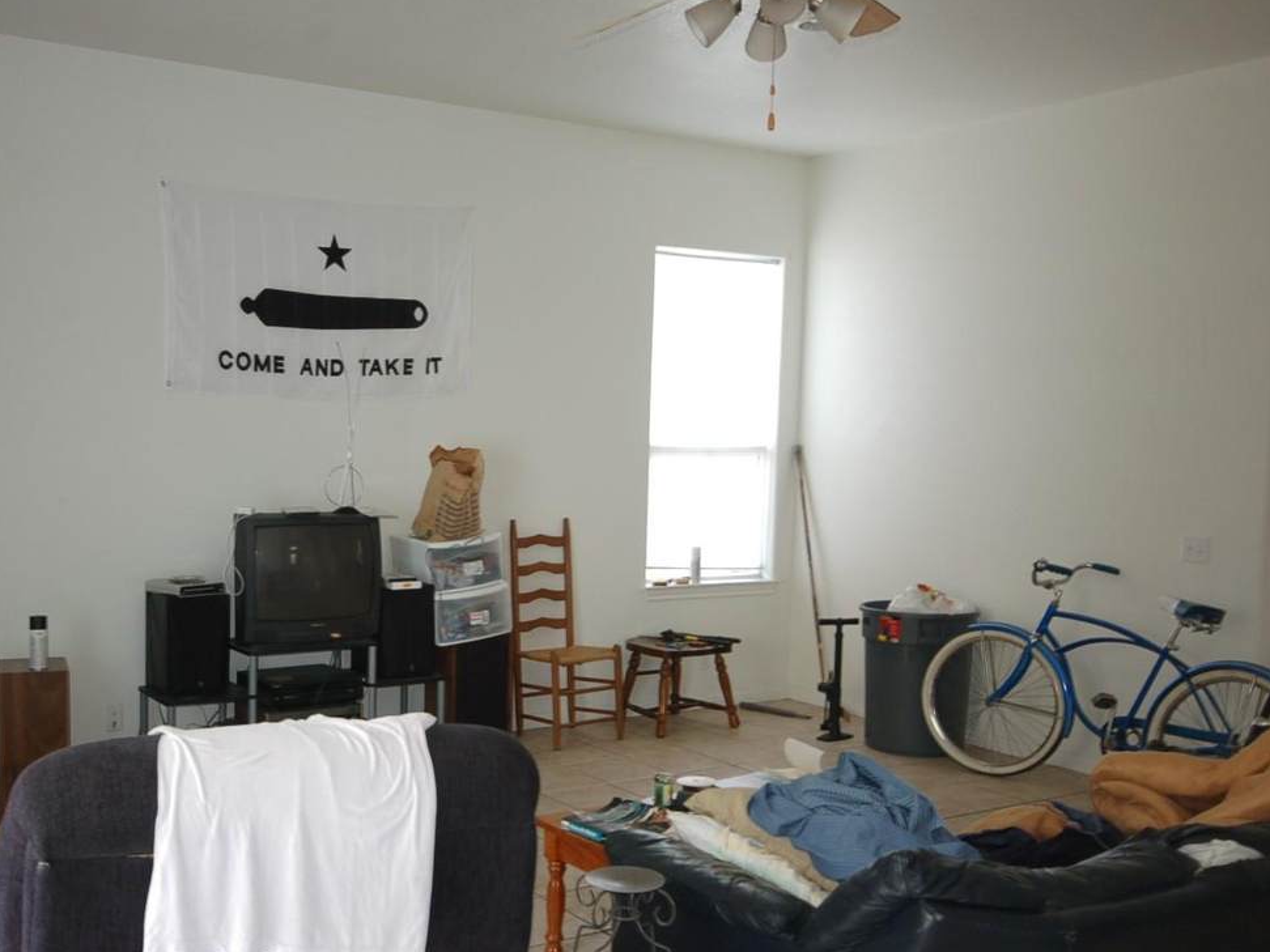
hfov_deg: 48.5
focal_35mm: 38
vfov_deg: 37.7
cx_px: 477
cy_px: 528
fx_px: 1394
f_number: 5.6
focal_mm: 20
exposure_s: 1/10
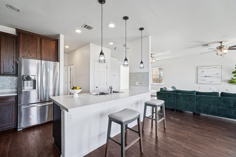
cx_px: 118
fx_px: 92
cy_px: 78
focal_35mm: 14
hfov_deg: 104.3
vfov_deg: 81.2
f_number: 8
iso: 400
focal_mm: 14
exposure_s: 1/25
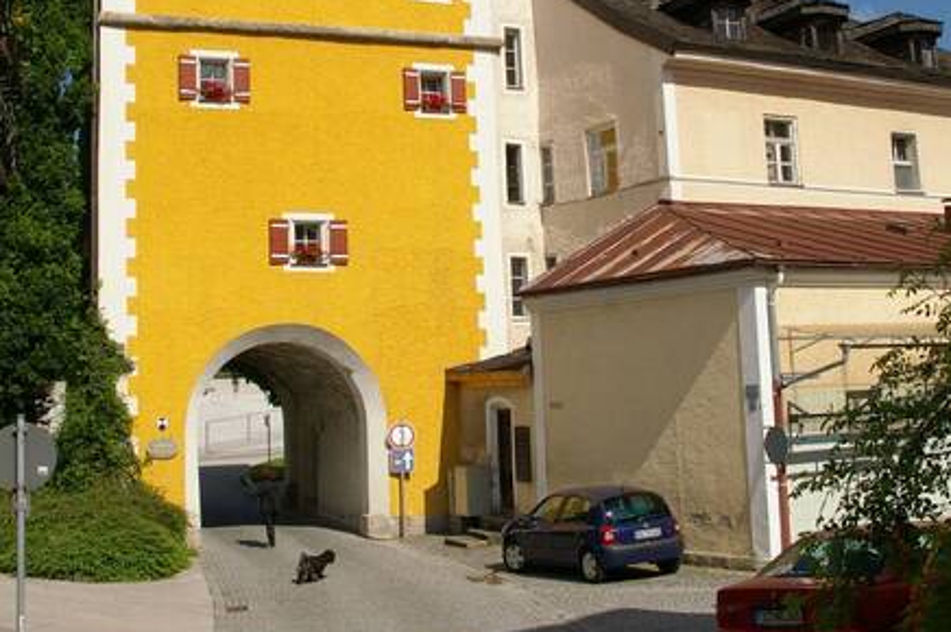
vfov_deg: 26.8
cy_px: 227
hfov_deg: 39.6
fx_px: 1320
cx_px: 507
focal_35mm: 50
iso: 400
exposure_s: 1/1000
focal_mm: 22
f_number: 9.5
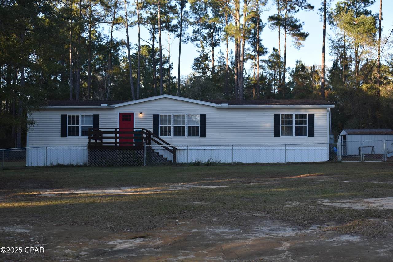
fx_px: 524
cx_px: 196
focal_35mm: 48
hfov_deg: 41.1
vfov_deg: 28.1
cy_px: 131
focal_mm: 32
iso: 125
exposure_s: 1/125
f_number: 5.6
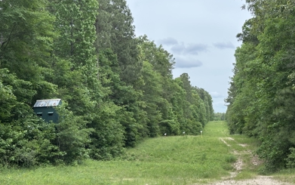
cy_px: 108
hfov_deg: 38.8
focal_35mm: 52
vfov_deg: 24.9
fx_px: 418
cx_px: 150
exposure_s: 1/1133
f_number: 1.78
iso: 64
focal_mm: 6.86
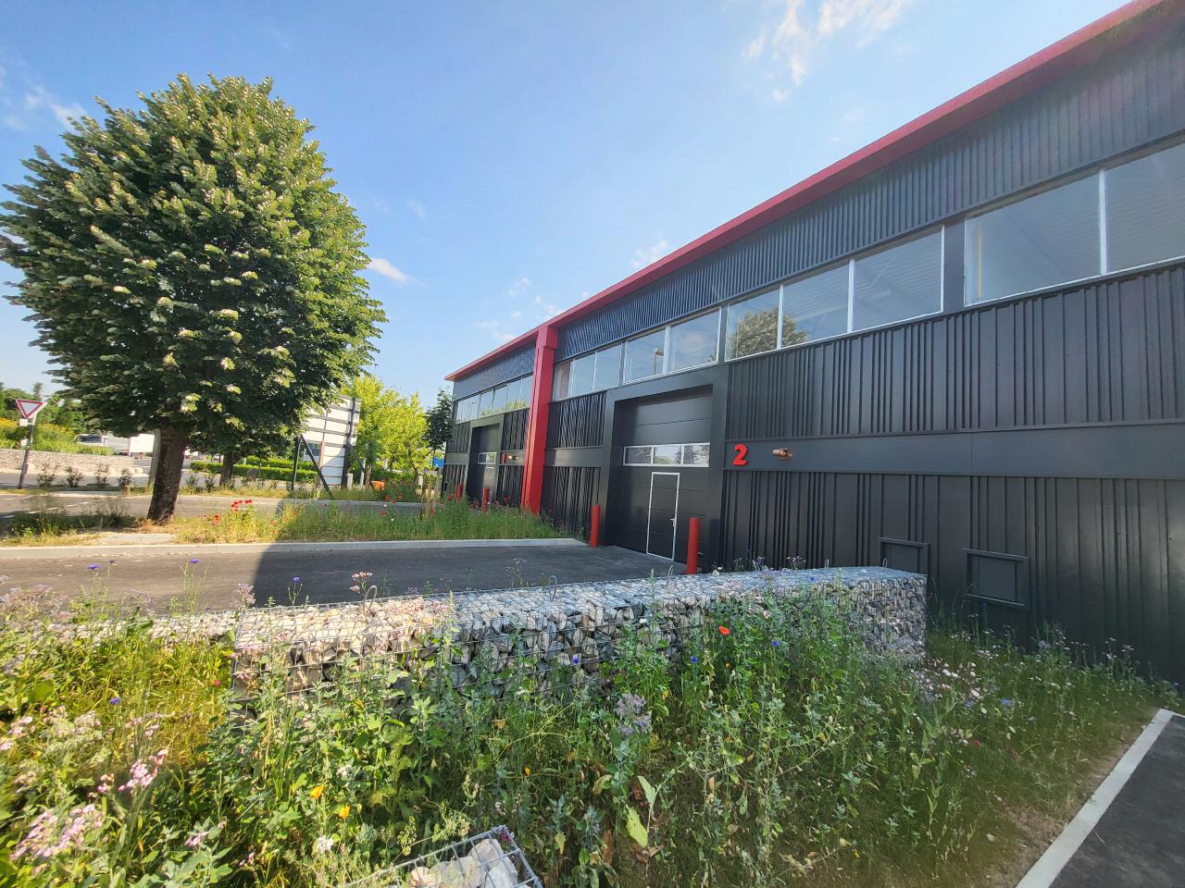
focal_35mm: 13
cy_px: 444
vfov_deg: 89.9
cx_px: 592
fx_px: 445
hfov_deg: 106.2
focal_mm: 1.74
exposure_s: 1/633
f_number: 2.2
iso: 32
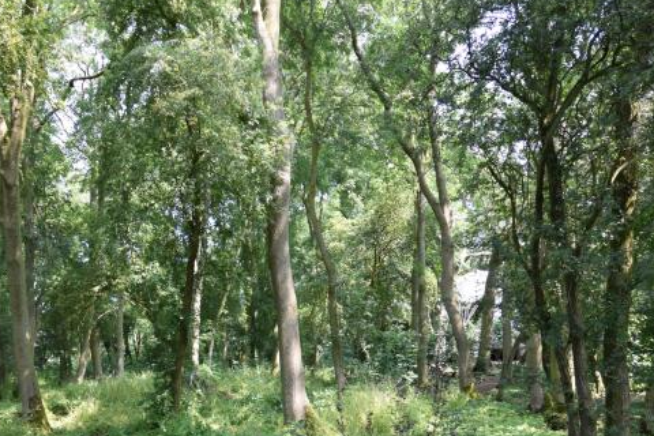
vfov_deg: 38.5
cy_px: 385
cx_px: 218
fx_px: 581
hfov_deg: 57.4
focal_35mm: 32
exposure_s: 1/125
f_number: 5.6
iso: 400
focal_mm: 10
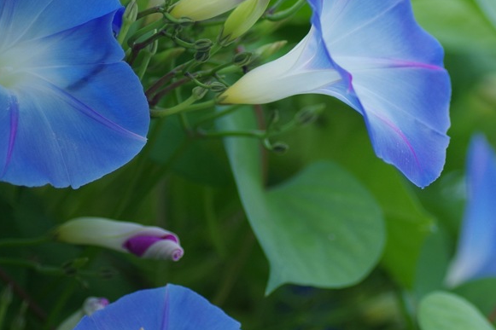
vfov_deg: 5.8
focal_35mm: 238
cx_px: 375
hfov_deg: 8.6
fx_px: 3278
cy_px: 80
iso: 200
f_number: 2.8
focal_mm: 90
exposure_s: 1/320
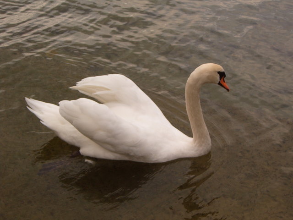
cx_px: 146
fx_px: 635
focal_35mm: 75
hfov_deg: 26.0
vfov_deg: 19.6
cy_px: 110
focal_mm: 12.6
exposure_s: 1/180
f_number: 4
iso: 63
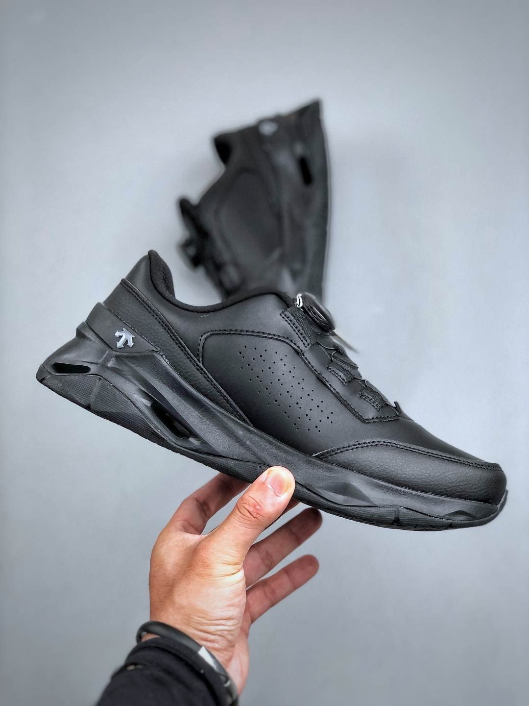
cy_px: 353
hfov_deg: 25.7
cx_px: 264
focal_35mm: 57
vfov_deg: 33.8
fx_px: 1161
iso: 20
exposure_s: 1/33
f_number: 2.8
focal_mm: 6.6
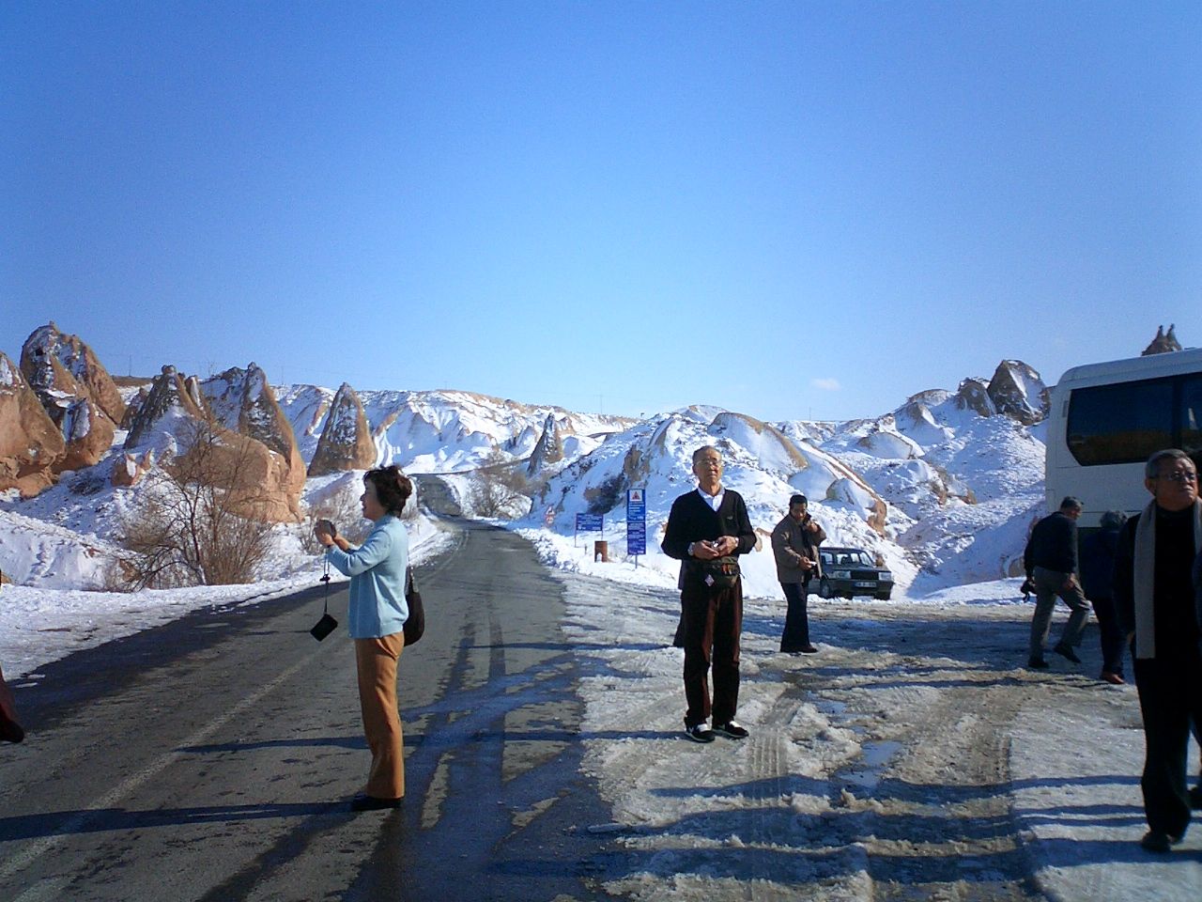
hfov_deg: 50.1
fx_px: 1285
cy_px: 451
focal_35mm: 37
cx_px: 601
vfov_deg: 38.7
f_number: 3.5
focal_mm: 5.6
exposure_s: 1/2000
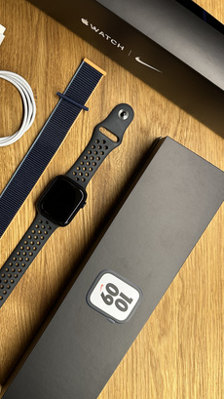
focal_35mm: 32
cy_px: 189
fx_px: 338
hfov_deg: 36.2
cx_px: 72
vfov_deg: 61.0
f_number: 1.78
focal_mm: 6.86
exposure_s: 1/50
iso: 125
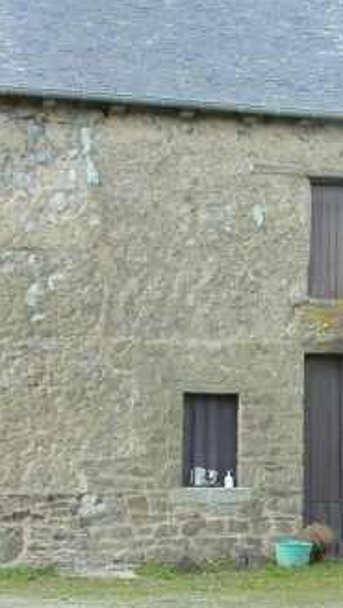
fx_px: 1388
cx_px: 423
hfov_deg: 13.7
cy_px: 291
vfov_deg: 24.7
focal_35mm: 86
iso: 100
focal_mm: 7.85
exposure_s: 1/116
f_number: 4.2
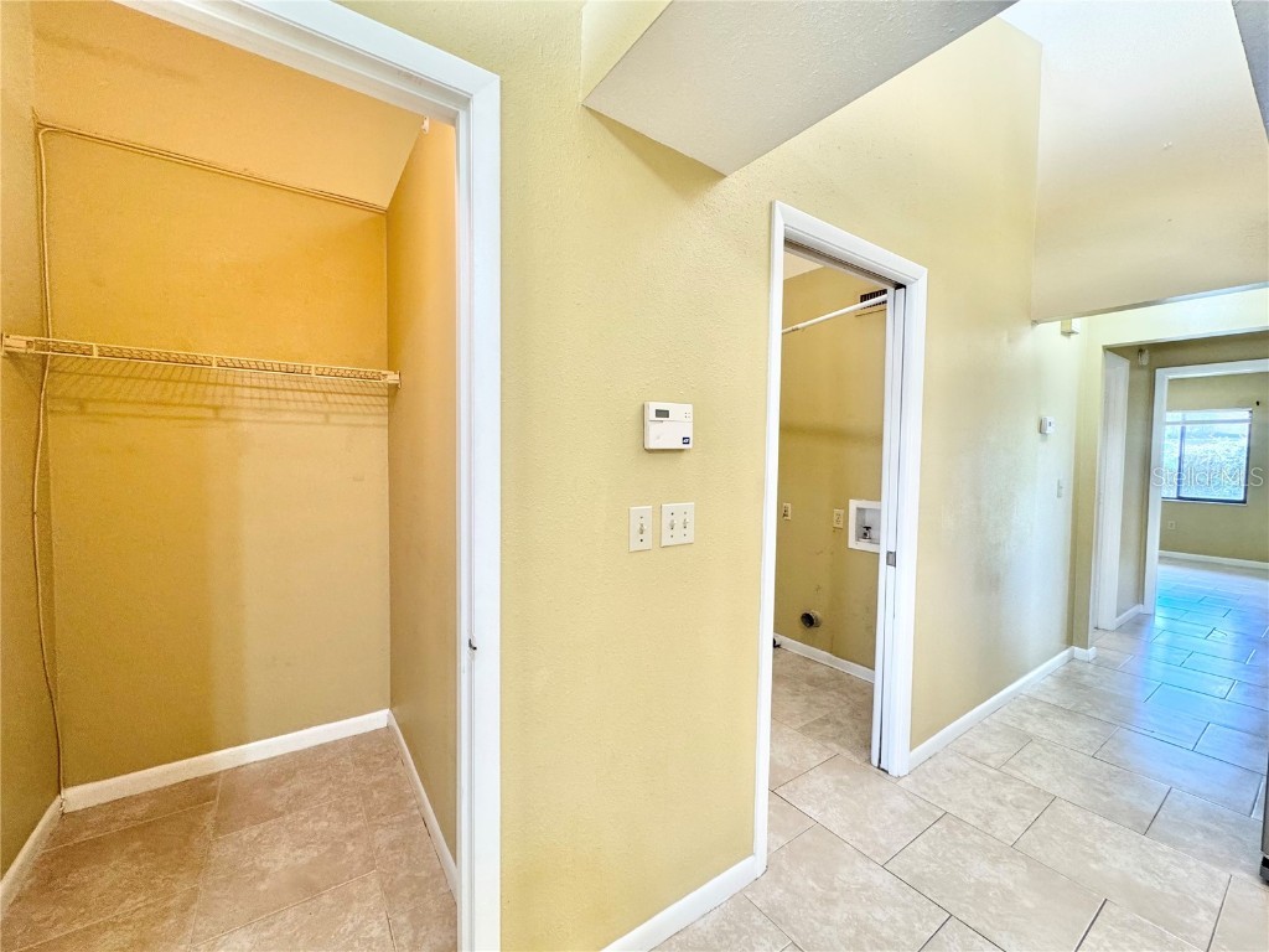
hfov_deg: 102.1
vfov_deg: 85.7
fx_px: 513
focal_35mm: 14
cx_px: 634
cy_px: 476
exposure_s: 1/60
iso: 200
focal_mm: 2.22
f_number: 2.2
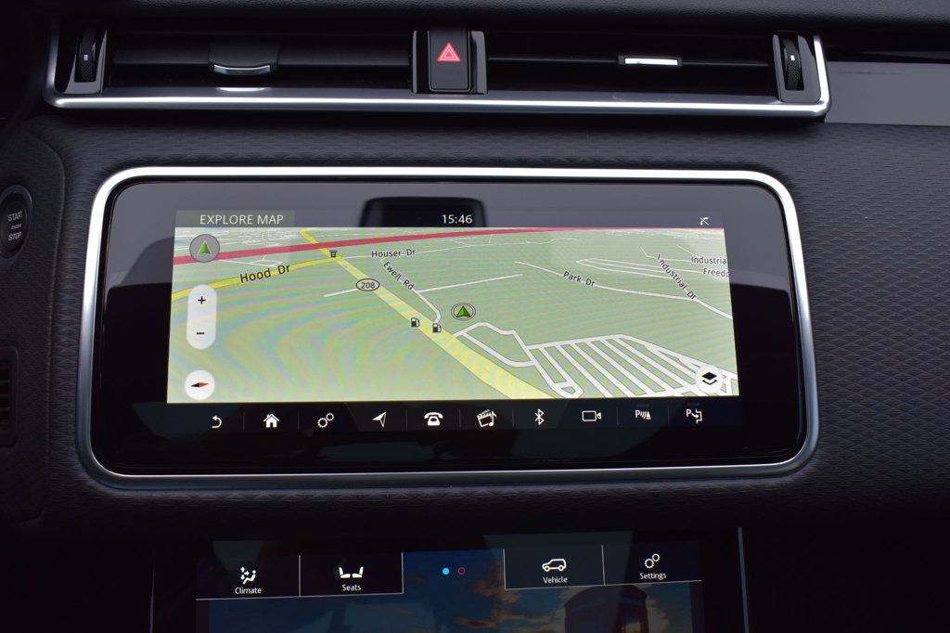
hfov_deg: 53.1
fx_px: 950
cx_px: 475
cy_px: 316
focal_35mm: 36
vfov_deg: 36.8
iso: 400
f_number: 7.1
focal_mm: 24
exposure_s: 1/40
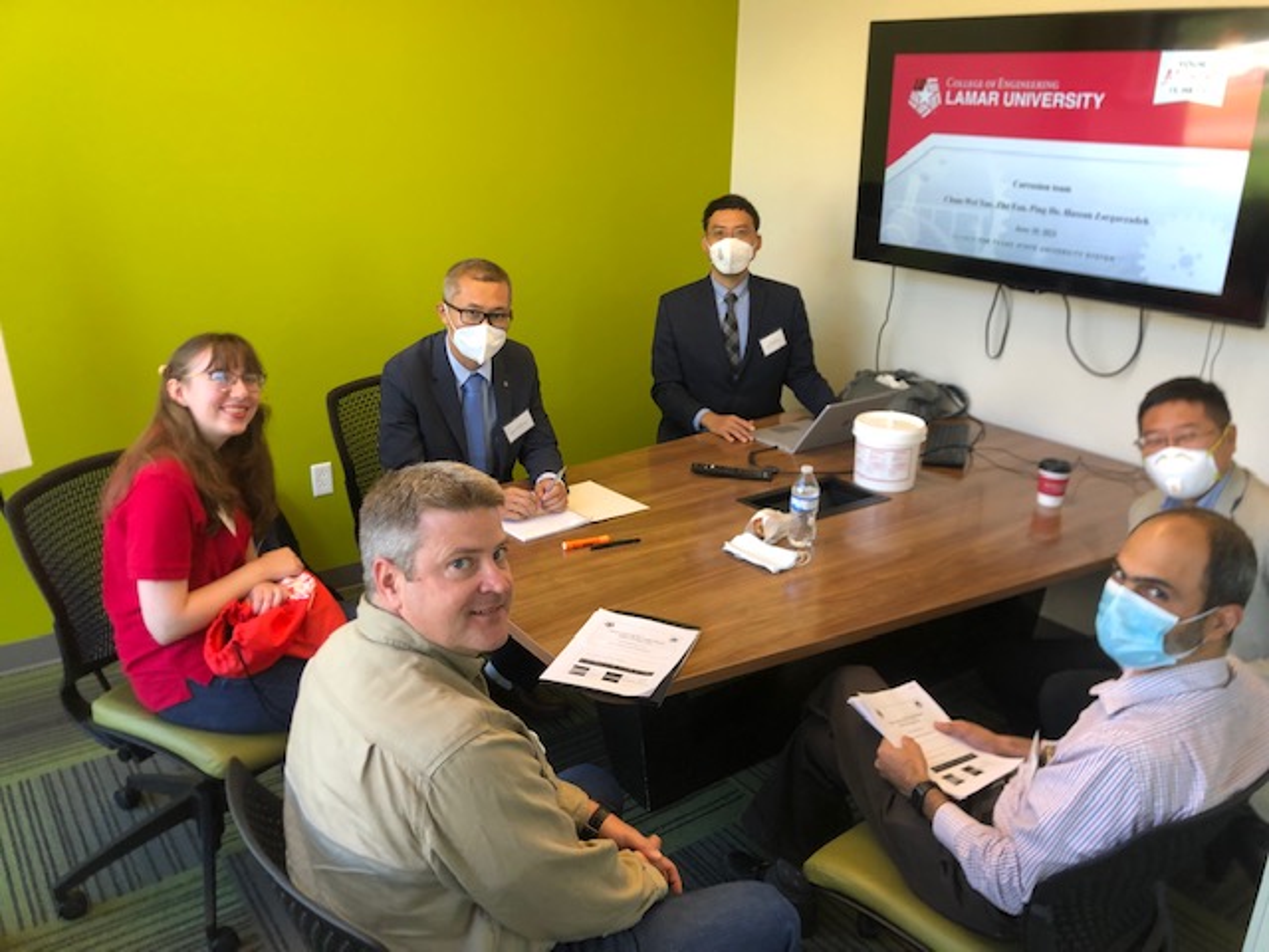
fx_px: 1026
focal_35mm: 28
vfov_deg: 49.7
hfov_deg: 63.4
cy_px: 476
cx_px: 634
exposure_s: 1/30
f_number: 1.8
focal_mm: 3.99
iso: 40
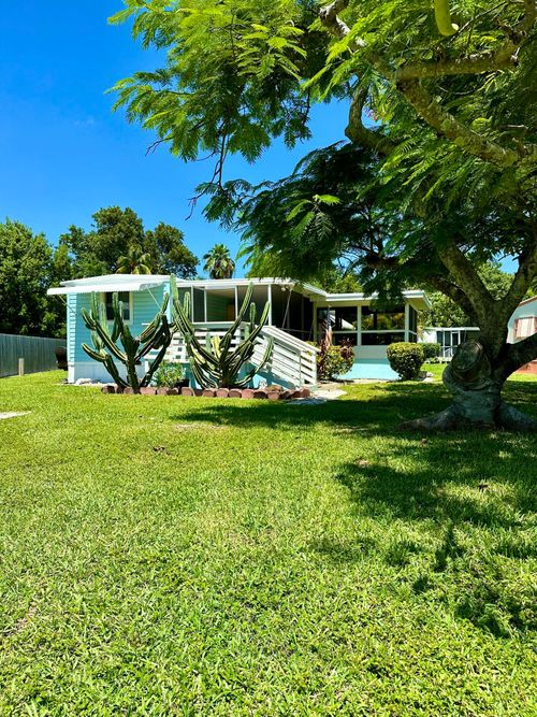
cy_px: 358
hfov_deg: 56.8
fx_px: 497
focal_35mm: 24
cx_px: 268
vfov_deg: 71.6
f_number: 1.78
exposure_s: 1/3155
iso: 80
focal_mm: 6.86
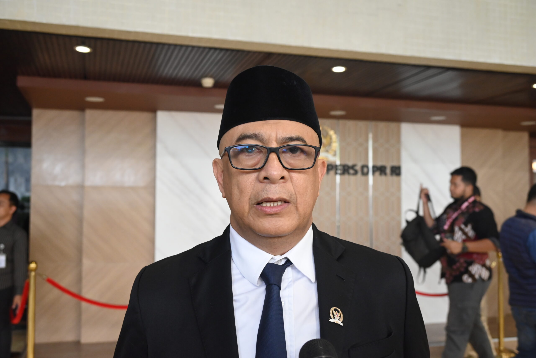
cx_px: 268
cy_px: 179
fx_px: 551
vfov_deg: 35.9
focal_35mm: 37
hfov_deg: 51.9
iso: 4000
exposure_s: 1/320
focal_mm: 37
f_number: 5.6
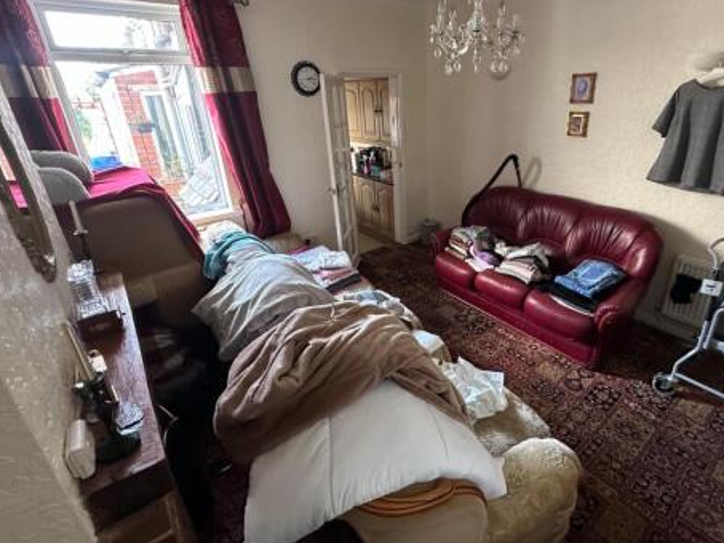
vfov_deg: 71.4
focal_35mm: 18
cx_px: 416
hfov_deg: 87.1
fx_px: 377
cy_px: 242
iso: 500
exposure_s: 1/60
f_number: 2.2
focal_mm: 2.22
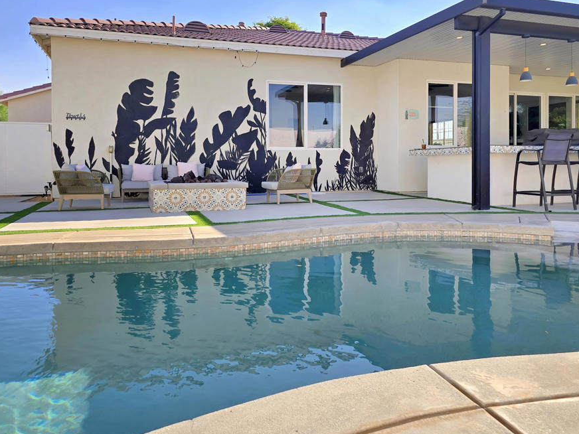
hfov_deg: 65.3
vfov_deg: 51.3
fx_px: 452
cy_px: 193
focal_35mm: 27
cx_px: 285
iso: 12
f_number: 1.7
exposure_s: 1/871
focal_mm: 6.3
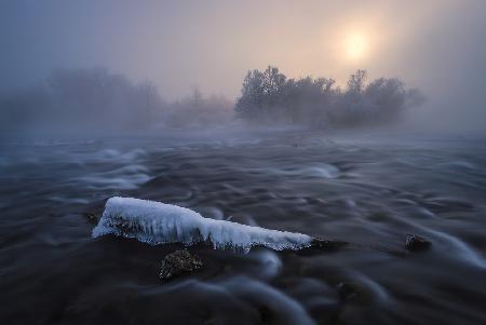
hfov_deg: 96.7
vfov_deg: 73.9
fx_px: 216
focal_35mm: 16
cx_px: 243
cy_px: 162
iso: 50
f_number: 22
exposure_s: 6
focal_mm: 16
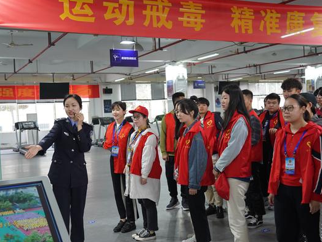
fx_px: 382
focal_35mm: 41
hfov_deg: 45.7
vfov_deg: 35.2
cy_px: 129
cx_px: 171
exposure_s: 1/160
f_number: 4
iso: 1600
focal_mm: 31
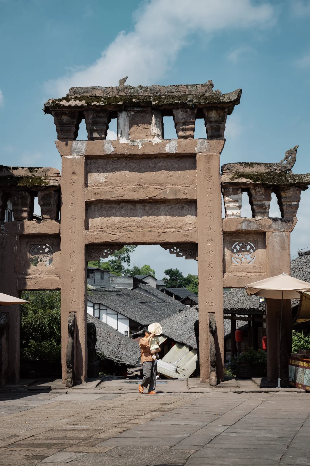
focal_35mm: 59
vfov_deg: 33.9
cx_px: 155
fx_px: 762
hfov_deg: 23.0
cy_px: 233
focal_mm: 59
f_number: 8
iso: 80
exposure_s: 1/250
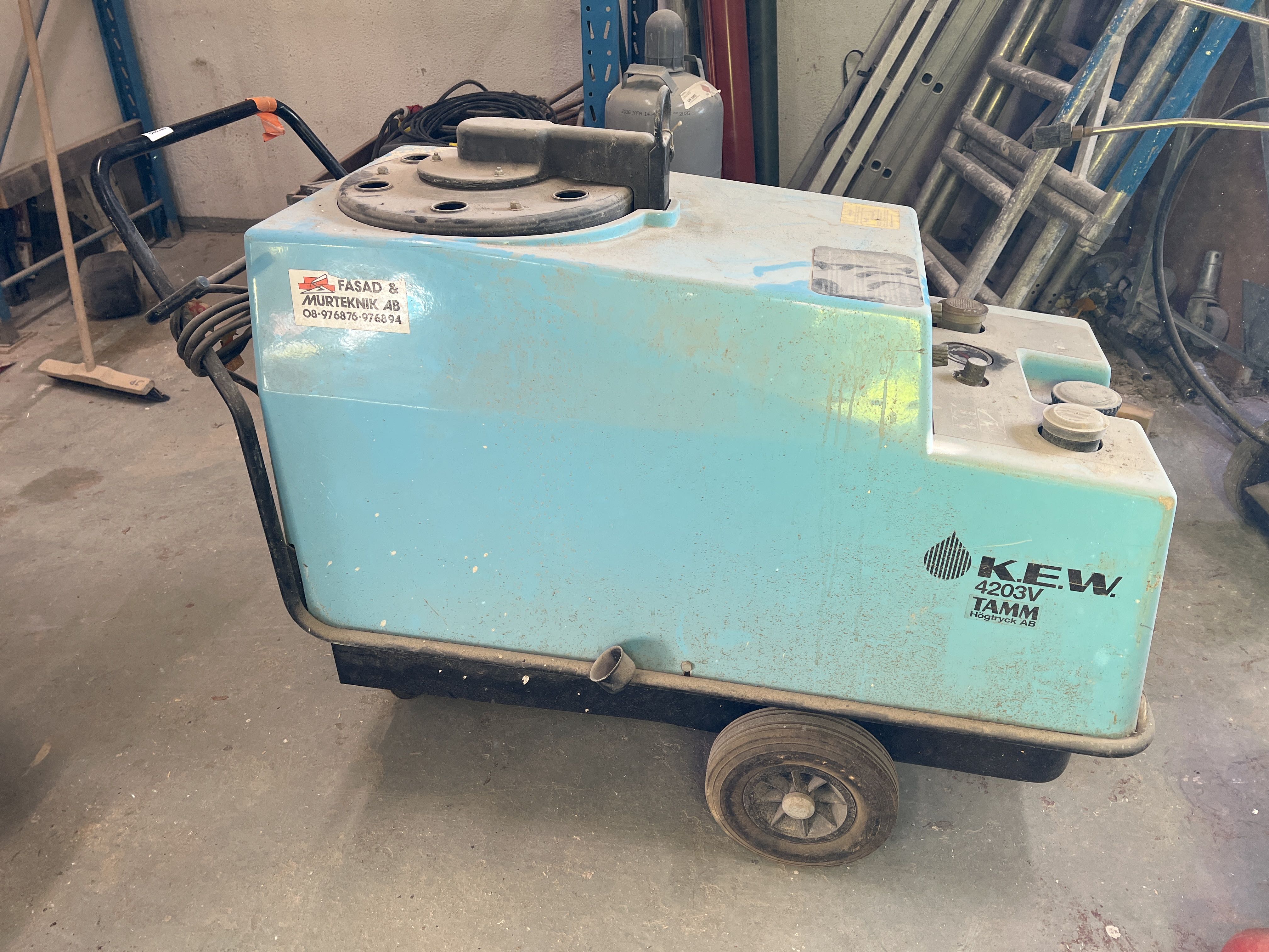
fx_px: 953
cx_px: 634
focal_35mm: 26
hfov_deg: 67.3
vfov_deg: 53.1
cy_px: 476
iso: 80
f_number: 1.5
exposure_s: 1/100
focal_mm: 5.7
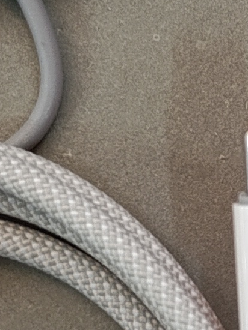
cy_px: 210
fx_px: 1635
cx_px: 433
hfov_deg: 8.4
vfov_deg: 11.6
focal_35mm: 171
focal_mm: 6.14
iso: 250
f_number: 1.6
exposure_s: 1/100
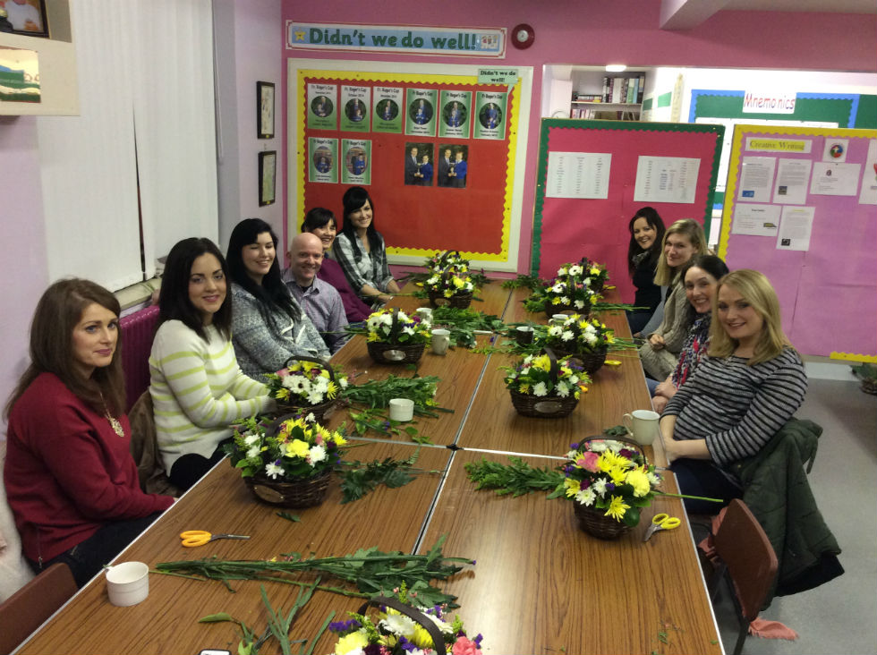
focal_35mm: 32
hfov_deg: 56.9
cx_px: 438
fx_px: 810
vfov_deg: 44.1
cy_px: 328
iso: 125
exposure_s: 1/25
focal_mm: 3.3
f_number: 2.4
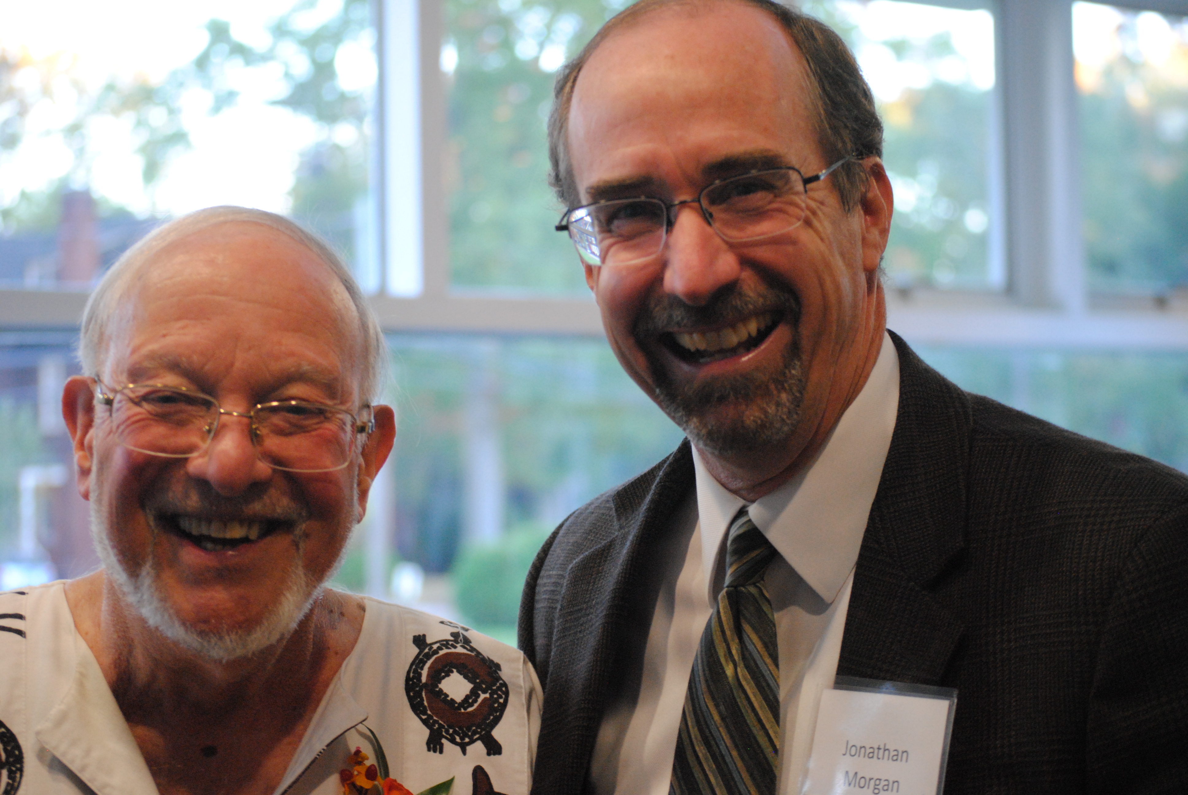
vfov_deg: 16.6
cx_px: 594
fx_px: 2726
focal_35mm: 82
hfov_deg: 24.6
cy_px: 398
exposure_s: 1/30
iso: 900
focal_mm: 55
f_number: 4
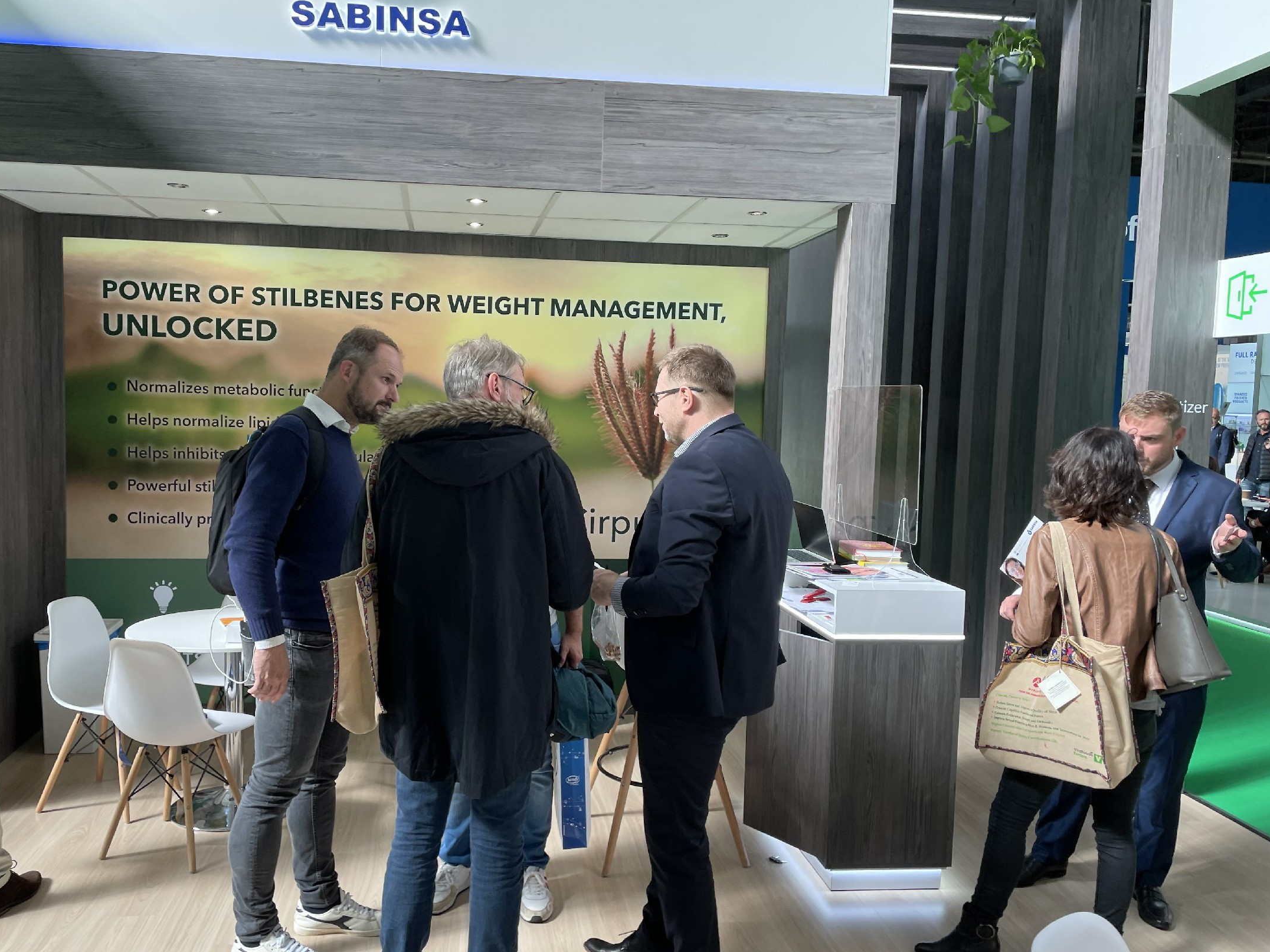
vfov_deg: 48.2
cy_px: 502
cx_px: 582
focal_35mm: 29
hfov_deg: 61.6
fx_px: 1064
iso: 32
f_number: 1.6
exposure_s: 1/144
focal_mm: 4.2
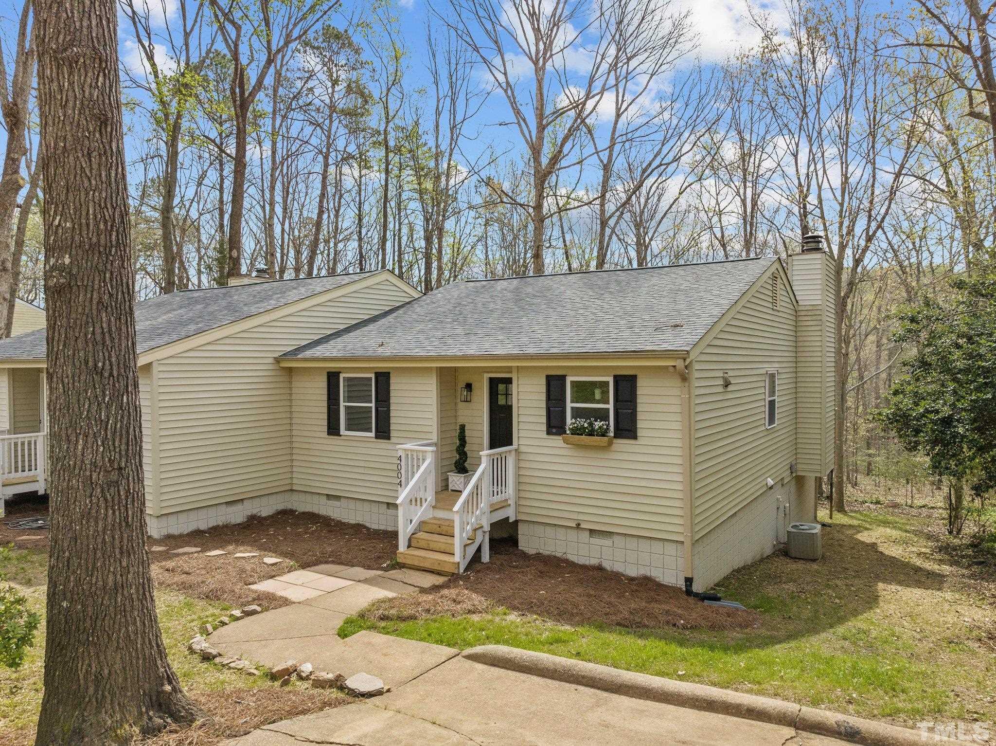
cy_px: 373
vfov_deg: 56.8
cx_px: 498
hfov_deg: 71.6
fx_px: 690
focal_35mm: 24
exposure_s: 1/640
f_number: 2.8
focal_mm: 12.29
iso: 400
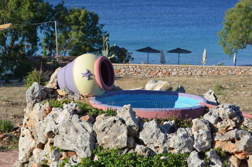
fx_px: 576
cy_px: 84
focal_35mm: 82
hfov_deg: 24.7
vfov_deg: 16.5
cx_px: 126
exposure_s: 1/250
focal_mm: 55
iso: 100
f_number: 8
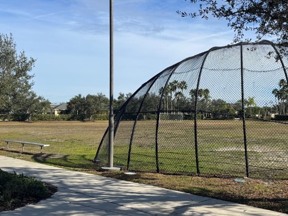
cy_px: 102
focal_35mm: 42
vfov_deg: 34.4
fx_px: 350
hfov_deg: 43.7
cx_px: 208
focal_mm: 6.76
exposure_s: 1/4608
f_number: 1.78
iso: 80
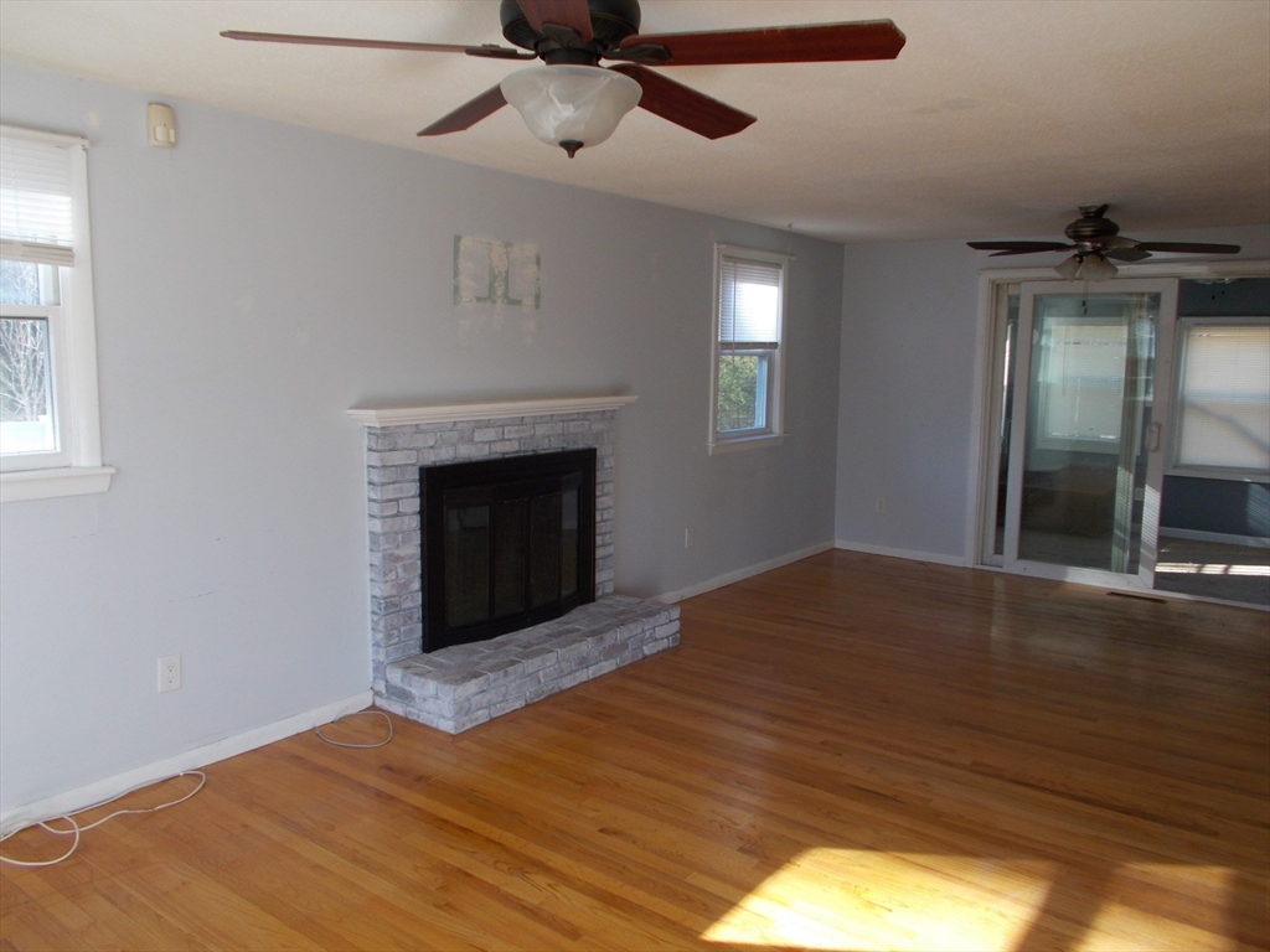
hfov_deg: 67.3
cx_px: 635
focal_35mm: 26
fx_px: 954
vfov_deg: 53.1
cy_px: 476
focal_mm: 4.6
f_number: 3.2
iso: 80
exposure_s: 1/50
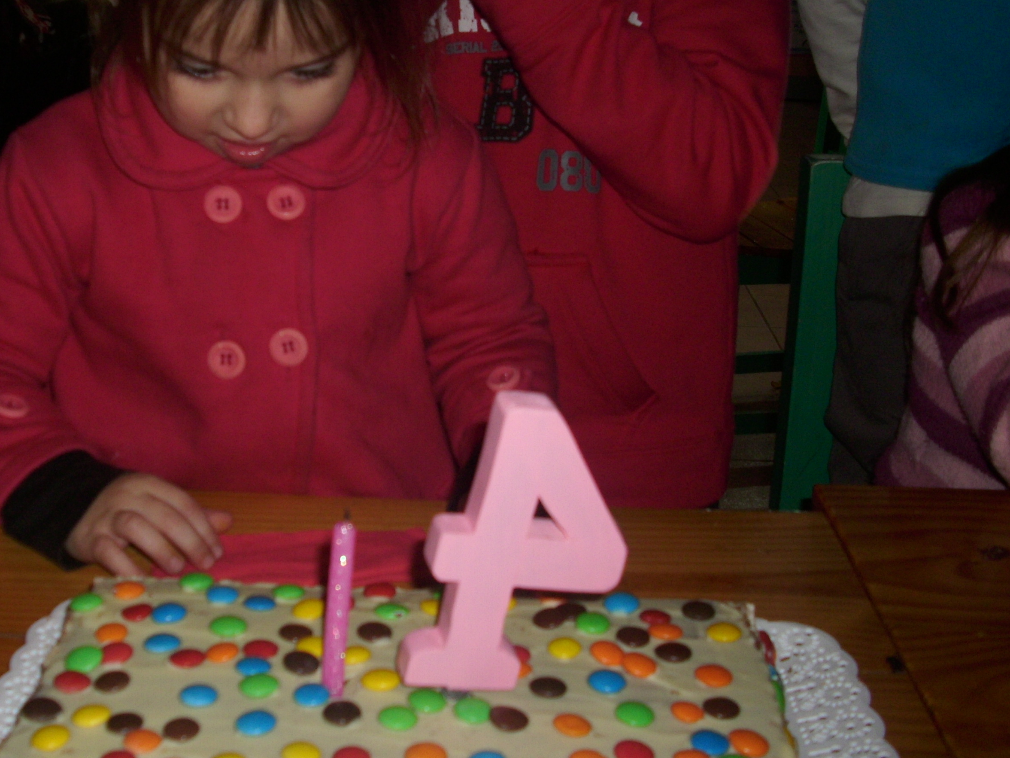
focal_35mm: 43
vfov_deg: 33.5
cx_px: 354
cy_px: 306
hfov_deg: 43.4
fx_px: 1255
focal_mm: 6.2
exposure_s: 1/30
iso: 50
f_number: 2.8
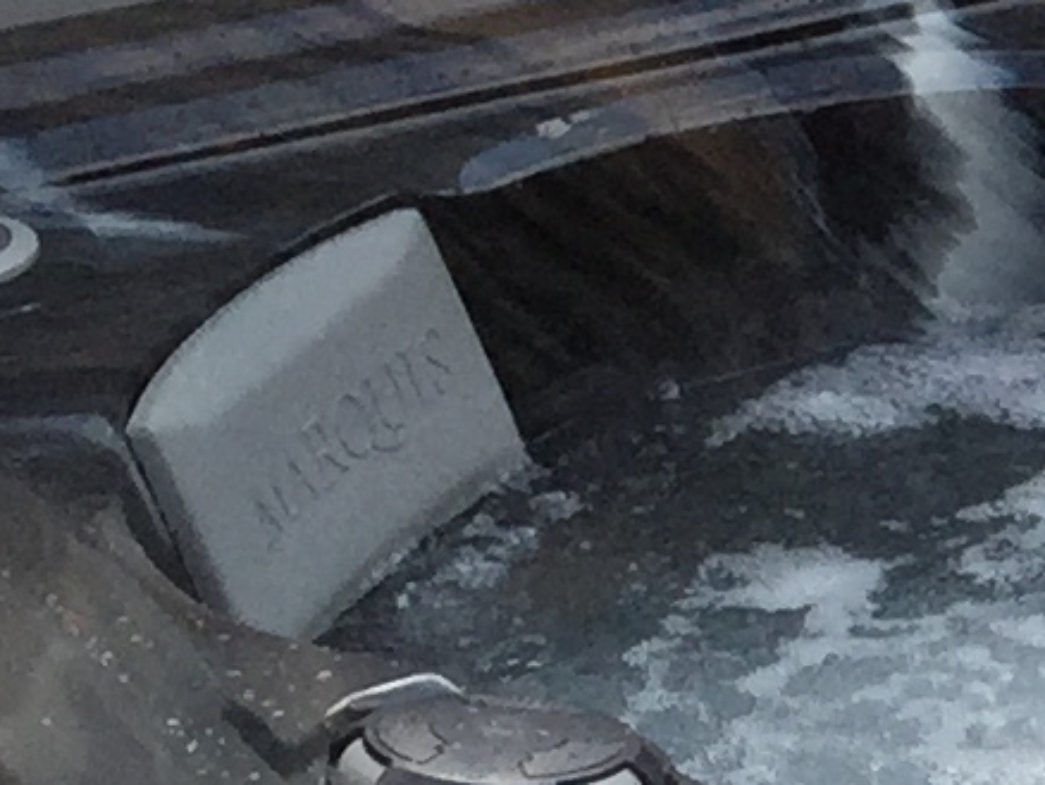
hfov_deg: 8.1
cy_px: 506
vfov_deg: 6.9
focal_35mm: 216
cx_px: 2846
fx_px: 6524
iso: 32
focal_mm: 4.15
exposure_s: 1/920
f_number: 2.2
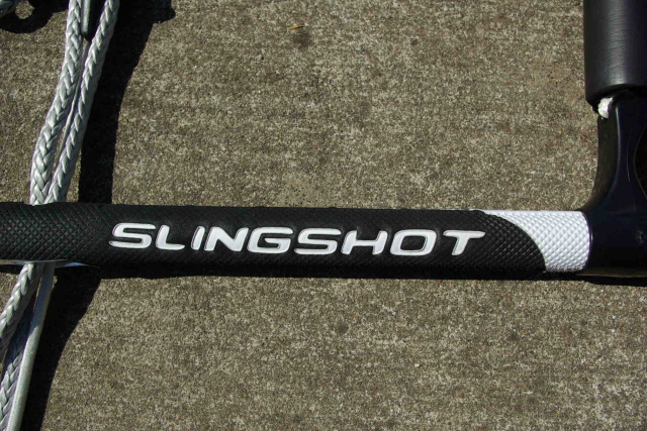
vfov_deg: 41.7
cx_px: 324
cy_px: 216
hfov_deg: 59.5
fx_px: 566
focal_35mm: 32
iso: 200
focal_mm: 21
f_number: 9.5
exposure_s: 1/750
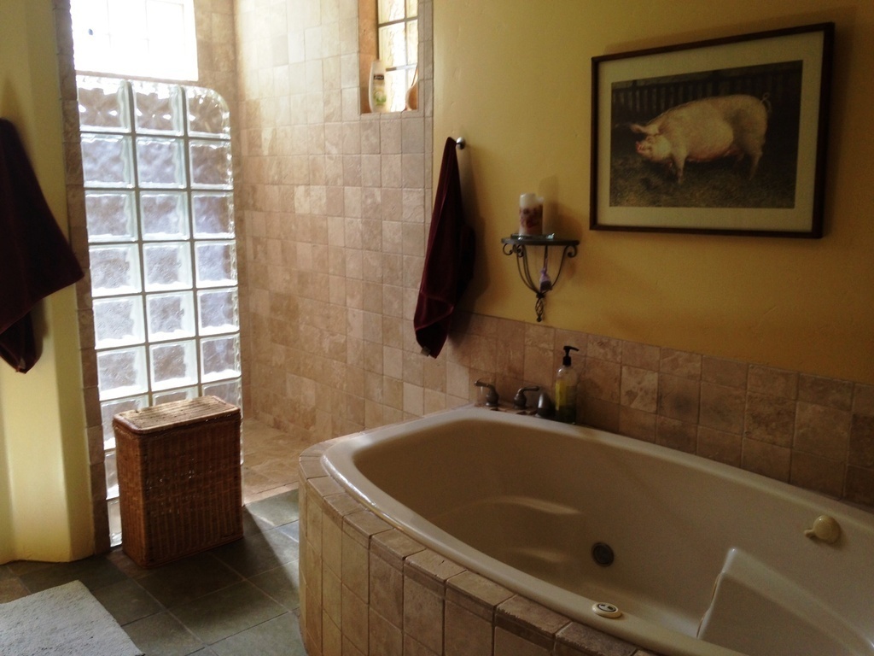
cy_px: 328
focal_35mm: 33
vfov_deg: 42.9
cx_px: 437
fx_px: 833
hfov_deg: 55.4
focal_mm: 4.12
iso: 50
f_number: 2.4
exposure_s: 1/30
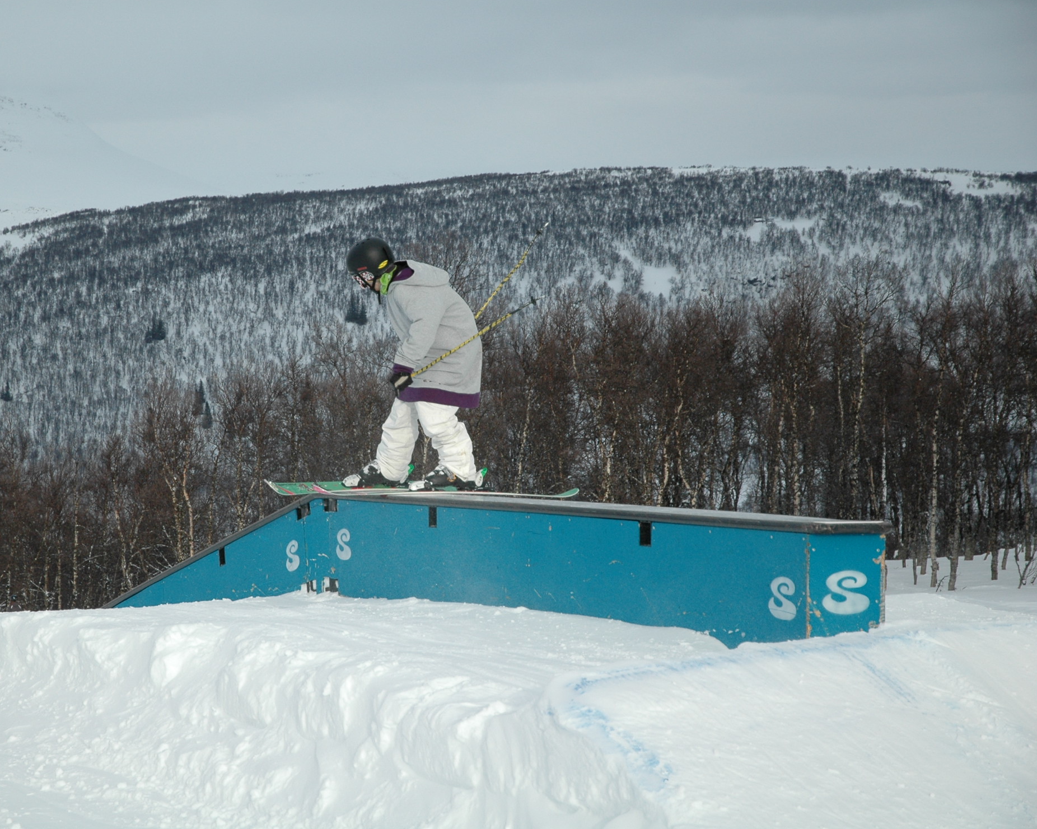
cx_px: 417
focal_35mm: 94
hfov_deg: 20.4
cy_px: 413
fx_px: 2871
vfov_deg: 16.4
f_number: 5.3
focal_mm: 55
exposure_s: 1/1250
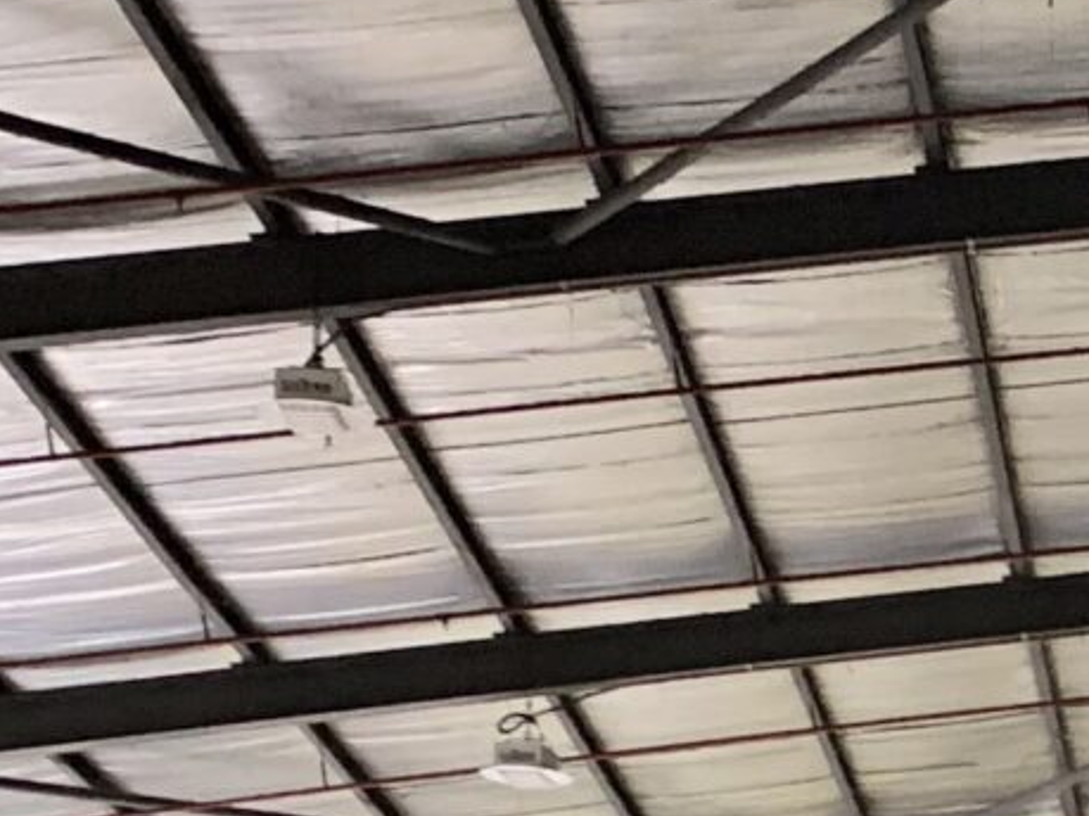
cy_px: 1447
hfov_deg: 12.1
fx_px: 4560
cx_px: 2195
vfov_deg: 9.7
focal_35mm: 145
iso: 320
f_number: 1.8
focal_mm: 4.25
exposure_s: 1/50
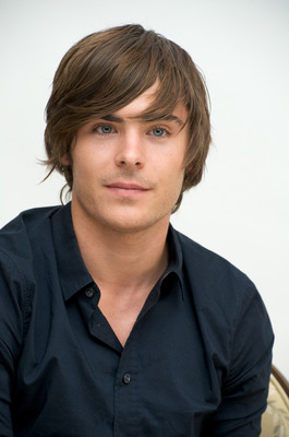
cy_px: 218
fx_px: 1754
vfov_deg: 14.2
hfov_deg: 9.4
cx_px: 144
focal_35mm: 145
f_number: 7.1
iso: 400
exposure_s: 1/100
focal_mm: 145
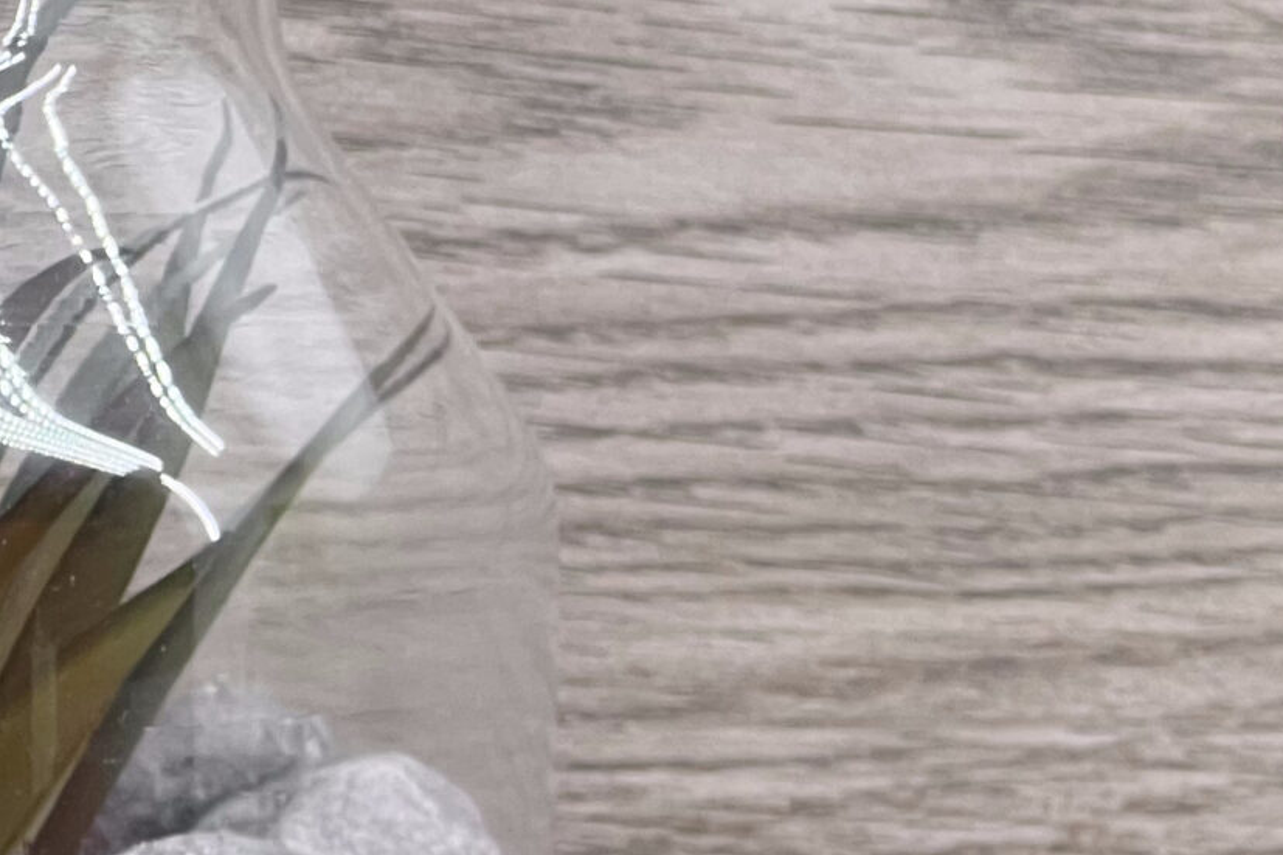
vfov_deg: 5.5
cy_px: 1043
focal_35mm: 248
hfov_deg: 8.2
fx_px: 8836
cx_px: 1700
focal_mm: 9
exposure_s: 1/100
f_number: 2.8
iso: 100
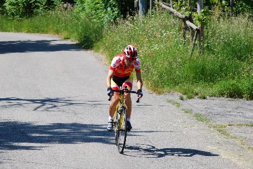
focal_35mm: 202
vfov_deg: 6.8
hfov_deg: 10.1
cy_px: 84
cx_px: 126
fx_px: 1424
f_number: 10
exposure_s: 1/125
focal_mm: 135
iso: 100
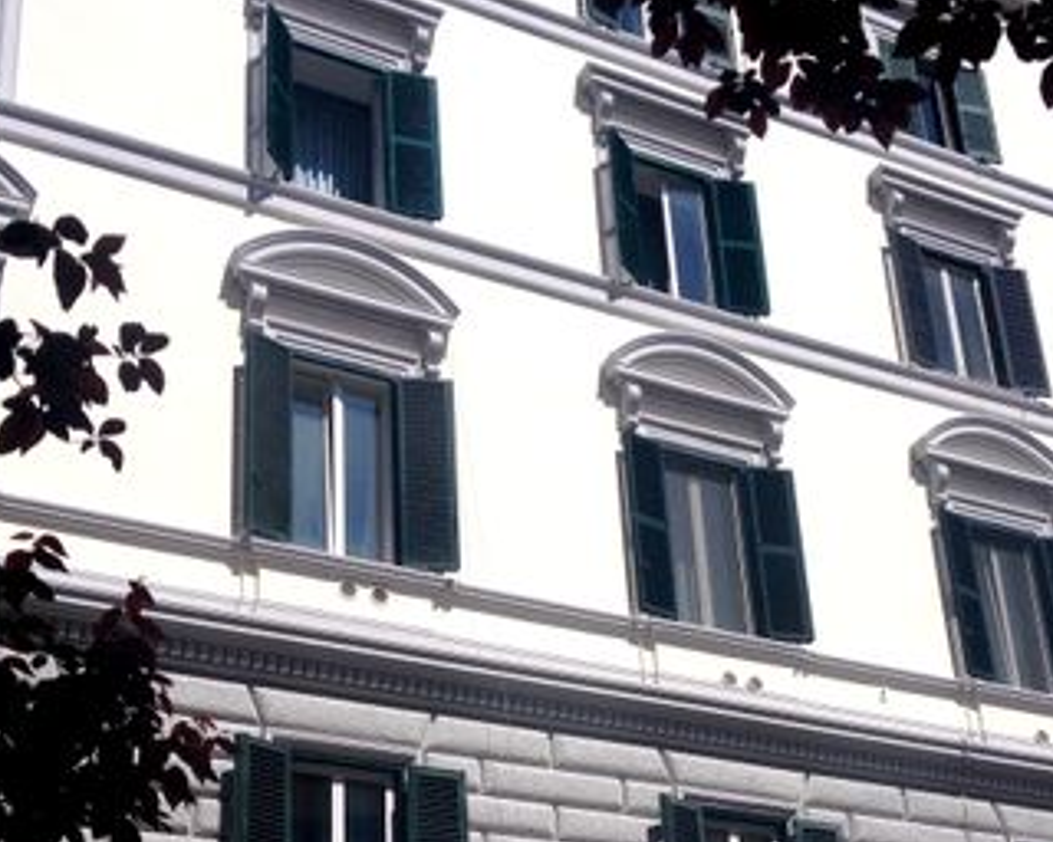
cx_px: 625
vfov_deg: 23.5
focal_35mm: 64
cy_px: 678
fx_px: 1995
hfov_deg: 29.5
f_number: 2.4
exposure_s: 1/3690
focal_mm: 4.28
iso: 50
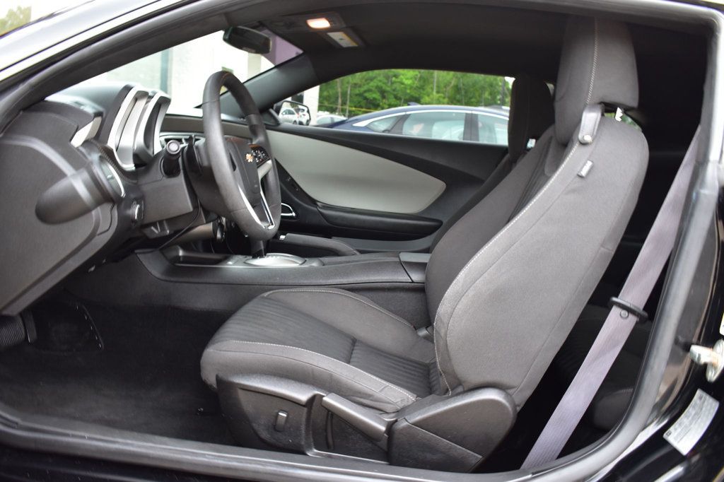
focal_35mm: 33
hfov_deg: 57.2
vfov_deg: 39.9
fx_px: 663
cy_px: 241
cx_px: 362
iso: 450
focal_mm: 22
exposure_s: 1/15
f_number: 6.3
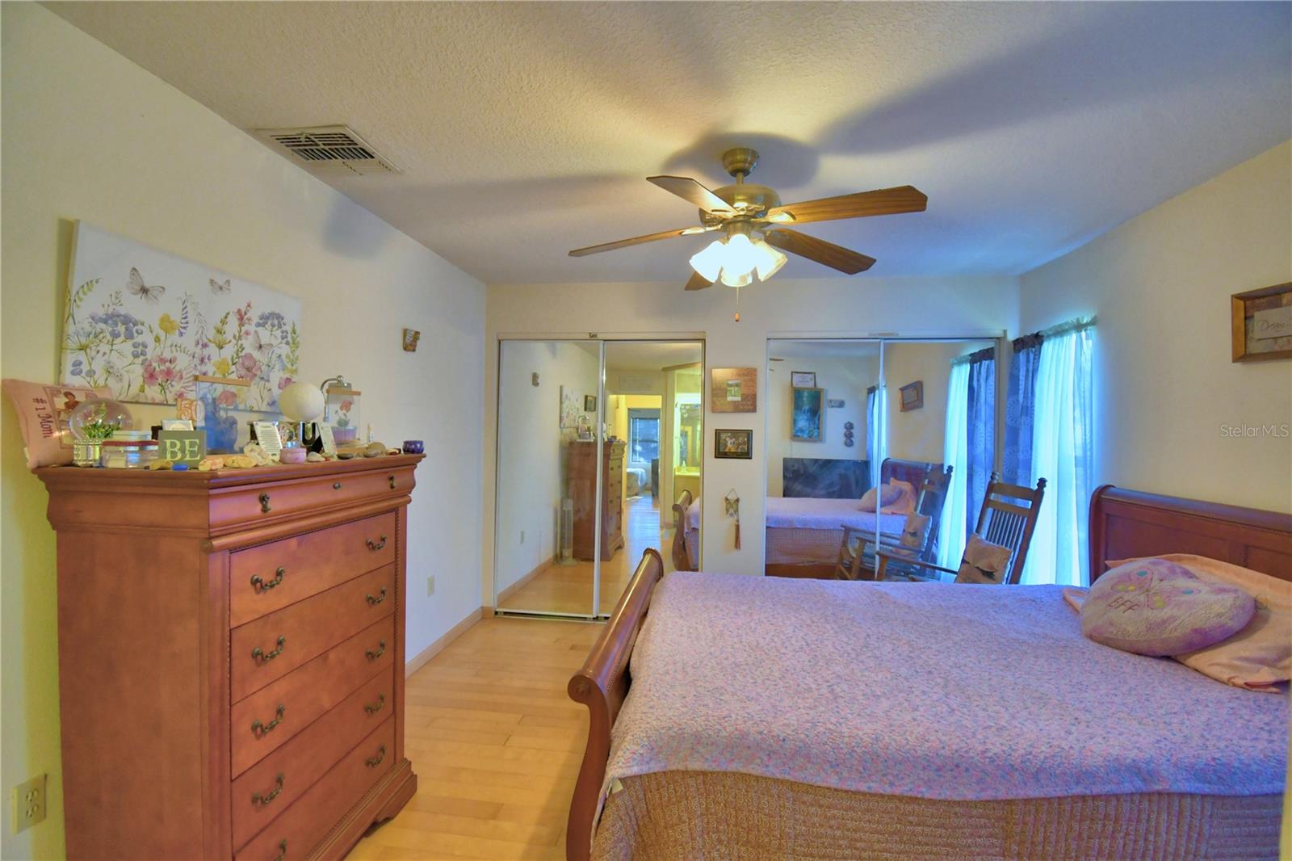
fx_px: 538
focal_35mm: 15
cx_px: 646
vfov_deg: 77.3
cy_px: 430
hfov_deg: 100.4
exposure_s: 1/30
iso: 1100
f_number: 4.5
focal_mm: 10
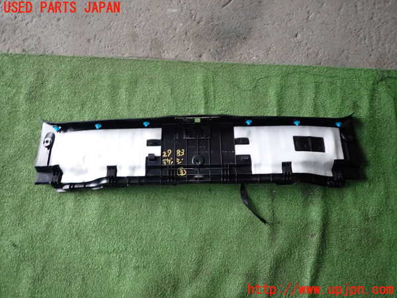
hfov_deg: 69.4
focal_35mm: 25
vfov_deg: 54.9
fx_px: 287
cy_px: 149
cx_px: 198
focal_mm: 4.5
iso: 100
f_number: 5.6
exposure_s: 1/30
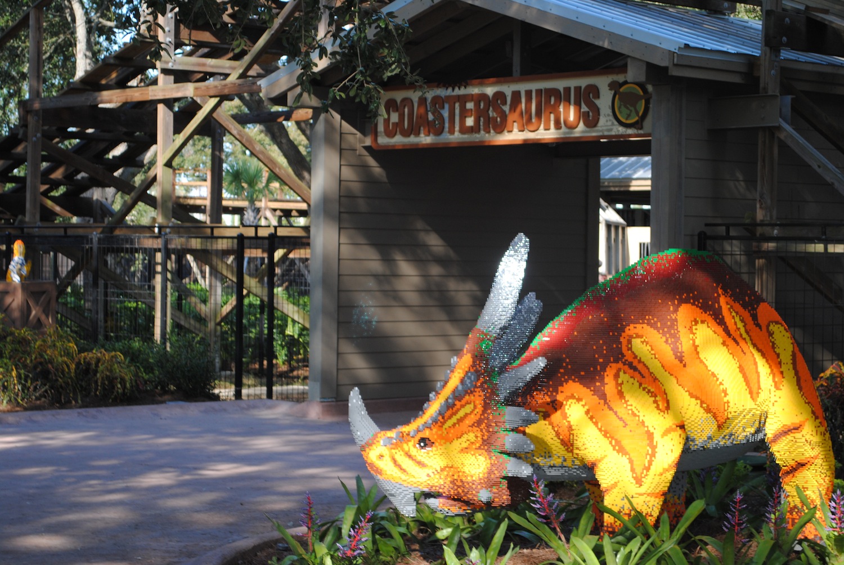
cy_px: 282
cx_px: 422
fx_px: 1936
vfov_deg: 16.6
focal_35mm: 82
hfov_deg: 24.6
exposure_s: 1/125
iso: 180
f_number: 5.6
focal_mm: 55
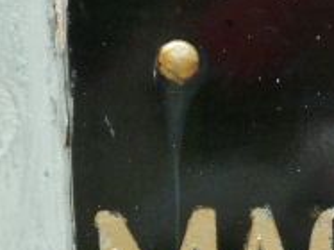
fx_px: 5207
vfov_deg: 2.7
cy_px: 305
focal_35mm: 540
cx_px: 500
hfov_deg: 3.7
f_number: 4.5
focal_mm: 25.9
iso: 400
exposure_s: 1/160
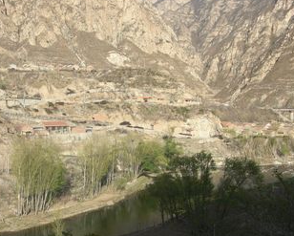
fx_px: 496
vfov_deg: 26.6
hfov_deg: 33.0
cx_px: 133
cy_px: 150
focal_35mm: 57
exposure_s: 1/500
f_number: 2.8
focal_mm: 6.3
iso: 50
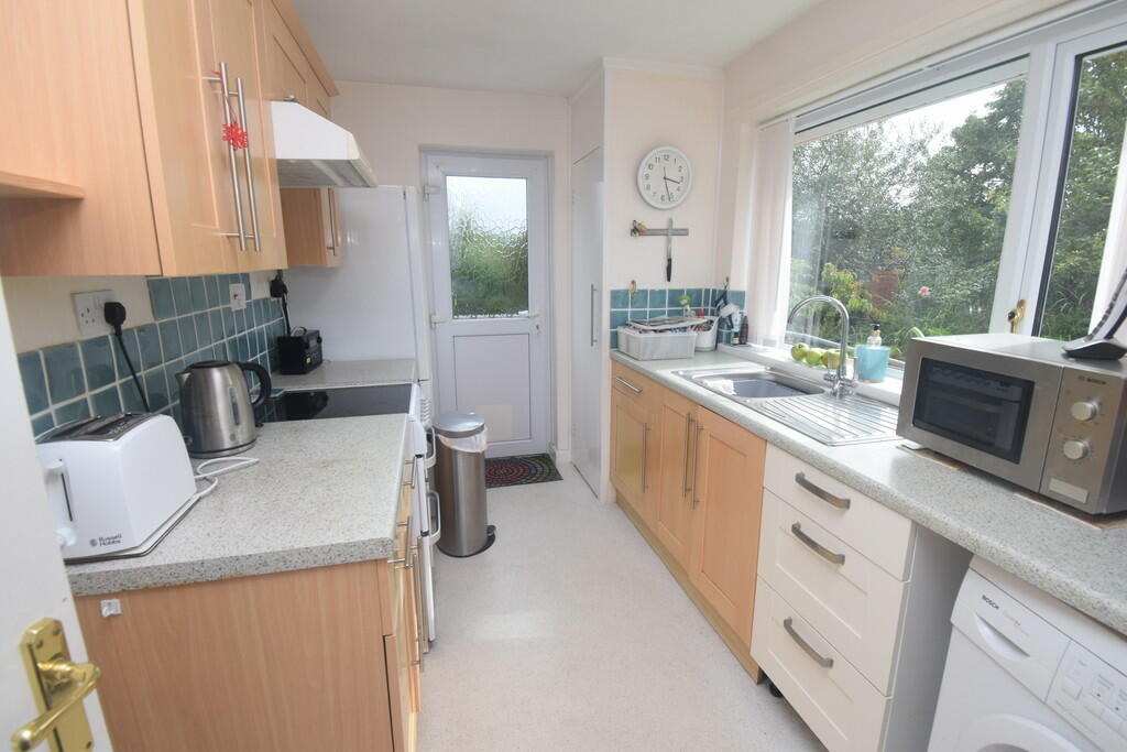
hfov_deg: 95.0
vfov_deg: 72.1
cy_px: 376
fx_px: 517
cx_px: 564
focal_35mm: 16
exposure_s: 1/250
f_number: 8
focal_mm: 11
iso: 400
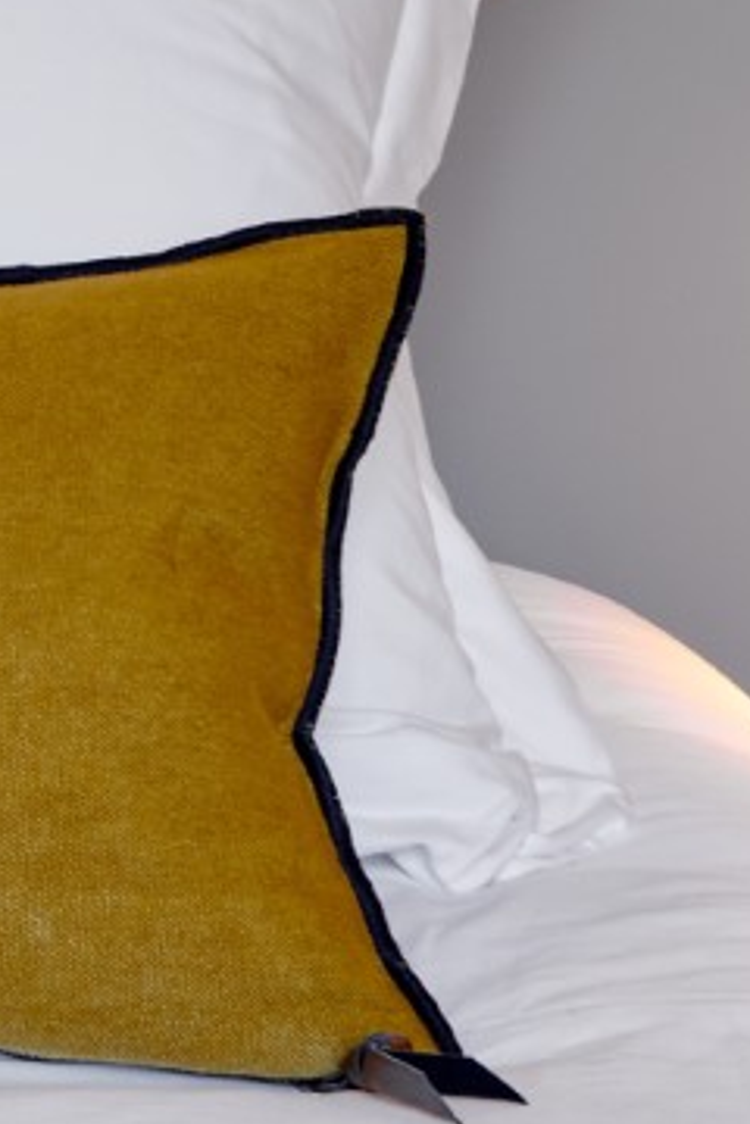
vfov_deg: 11.5
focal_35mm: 171
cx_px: 28
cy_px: -559
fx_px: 5343
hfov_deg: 8.0
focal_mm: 38
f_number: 14
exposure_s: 1/3
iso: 200
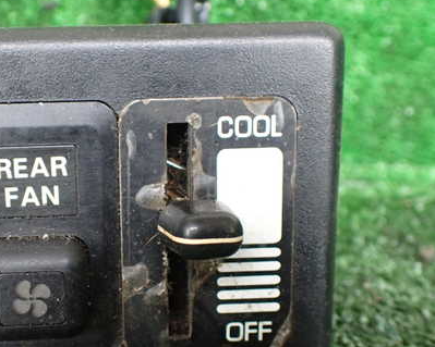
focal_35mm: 44
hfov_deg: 40.9
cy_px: 211
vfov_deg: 34.0
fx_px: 566
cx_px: 111
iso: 800
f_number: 2.3
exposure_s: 1/30
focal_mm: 5.4
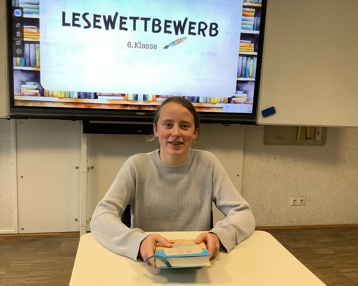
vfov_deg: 44.5
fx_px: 350
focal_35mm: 33
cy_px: 141
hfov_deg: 54.2
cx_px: 166
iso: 64
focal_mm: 3.3
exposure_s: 1/50
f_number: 2.4
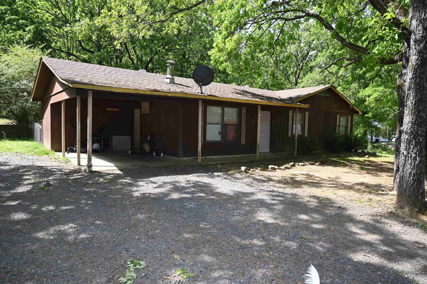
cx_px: 214
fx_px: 284
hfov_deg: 73.8
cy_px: 142
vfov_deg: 53.1
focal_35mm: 24
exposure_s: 1/125
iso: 125
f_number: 5.6
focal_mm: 24
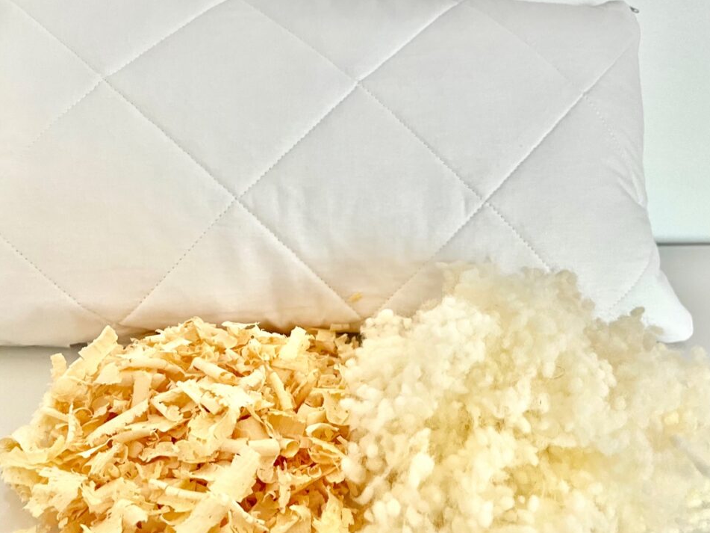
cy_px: 286
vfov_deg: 49.7
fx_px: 574
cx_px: 381
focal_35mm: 28
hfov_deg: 63.4
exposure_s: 1/60
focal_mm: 5.7
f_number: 1.5
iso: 160
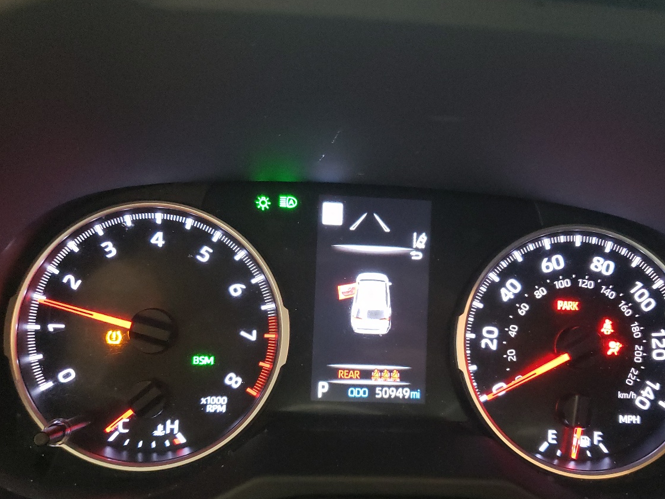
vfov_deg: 38.5
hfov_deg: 50.1
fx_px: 711
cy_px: 304
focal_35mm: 37
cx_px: 365
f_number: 1.5
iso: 475
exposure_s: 1/24
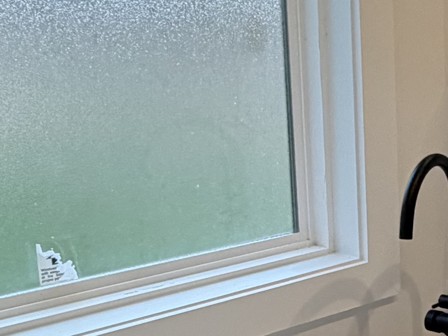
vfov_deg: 19.0
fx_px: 996
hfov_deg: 23.5
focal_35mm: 77
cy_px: 253
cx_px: 513
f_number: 2.2
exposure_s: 1/120
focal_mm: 2.22
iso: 125
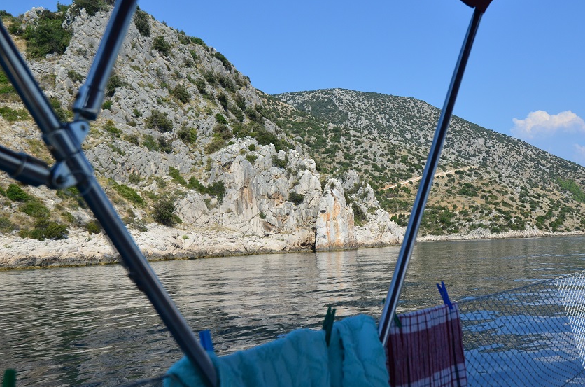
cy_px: 184
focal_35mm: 43
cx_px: 301
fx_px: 697
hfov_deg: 45.5
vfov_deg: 31.0
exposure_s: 1/2000
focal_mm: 24
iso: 400
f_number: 5.6
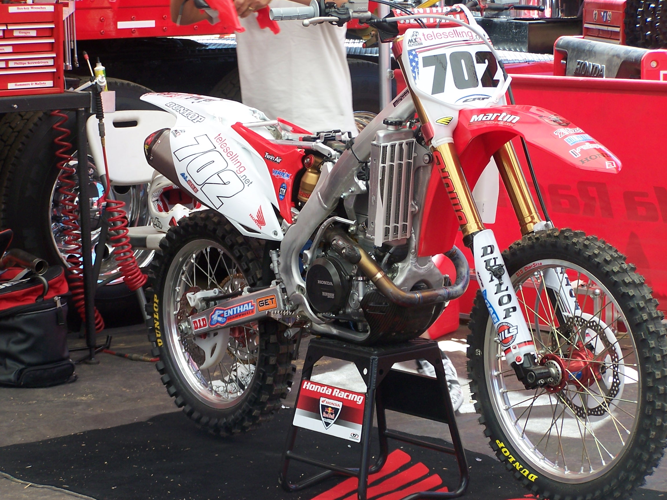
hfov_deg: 16.8
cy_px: 250
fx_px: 2254
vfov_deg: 12.7
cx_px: 334
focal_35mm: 117
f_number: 3.2
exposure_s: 1/180
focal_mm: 19.4
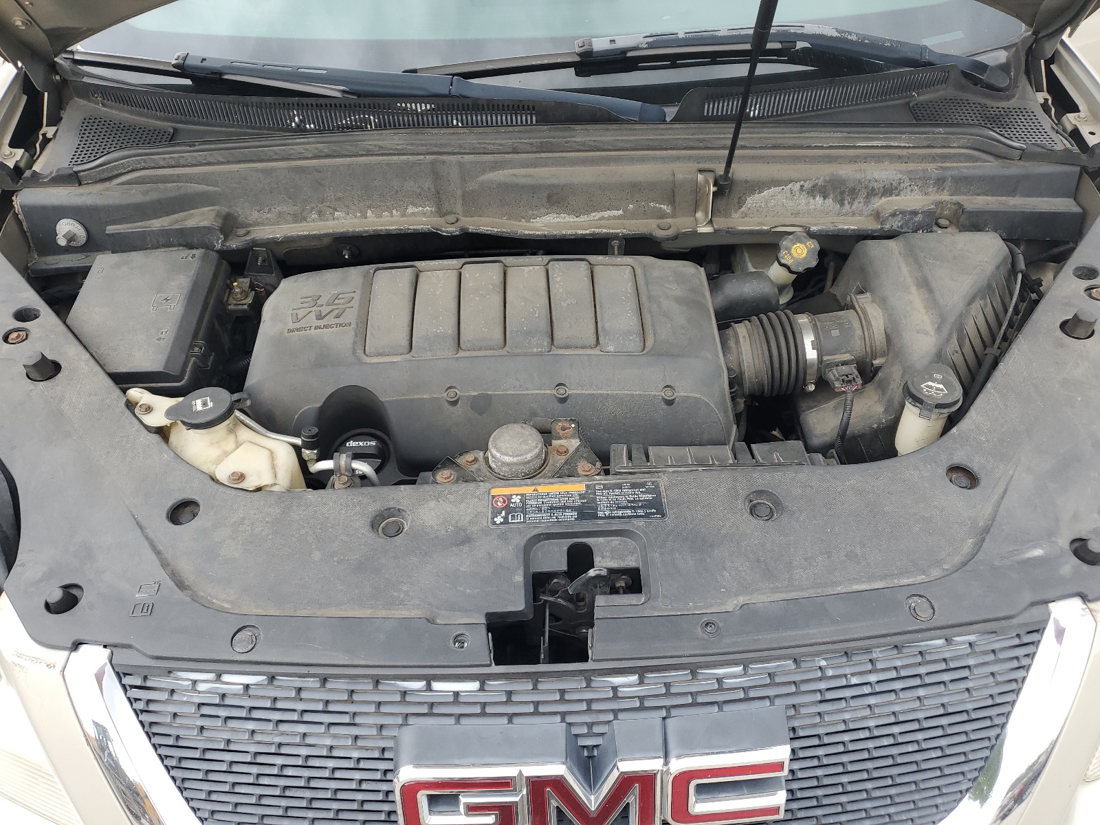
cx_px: 550
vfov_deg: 53.1
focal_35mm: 26
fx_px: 826
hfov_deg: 67.3
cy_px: 412
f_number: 1.5
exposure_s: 1/208
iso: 50
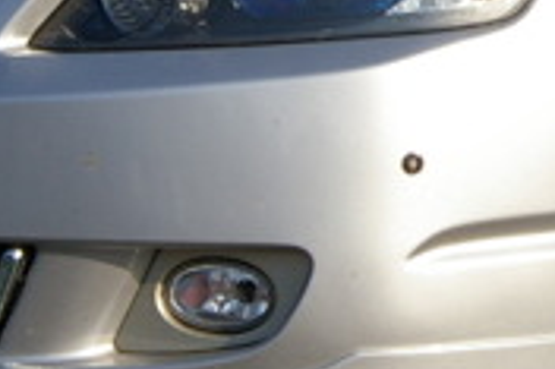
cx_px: 719
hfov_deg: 4.1
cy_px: -265
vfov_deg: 2.7
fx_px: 7793
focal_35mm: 506
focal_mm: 58
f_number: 13
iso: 200
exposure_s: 1/125
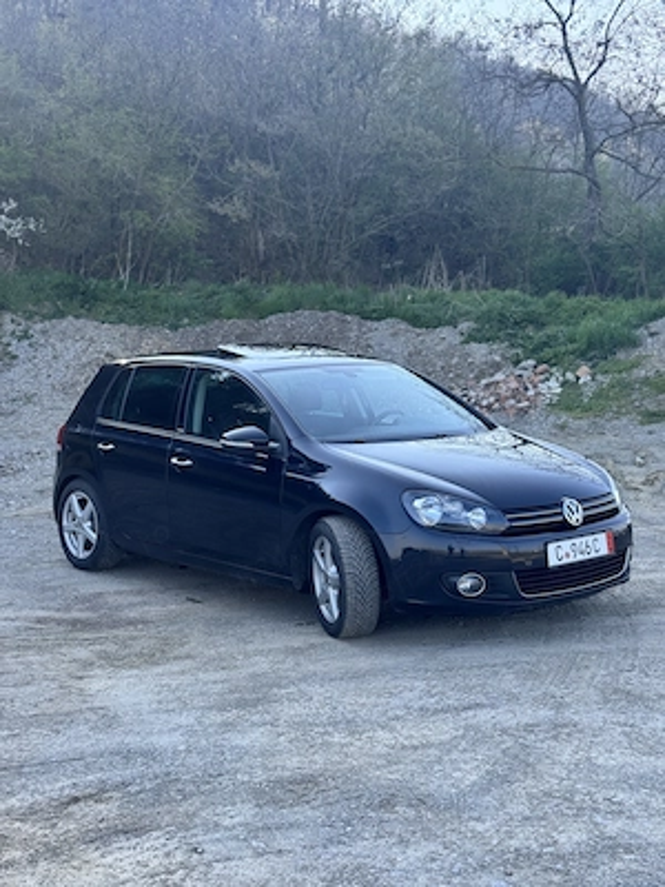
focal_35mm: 48
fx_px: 1229
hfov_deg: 30.3
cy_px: 444
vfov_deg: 39.7
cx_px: 332
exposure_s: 1/876
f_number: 1.78
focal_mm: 6.76
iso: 64
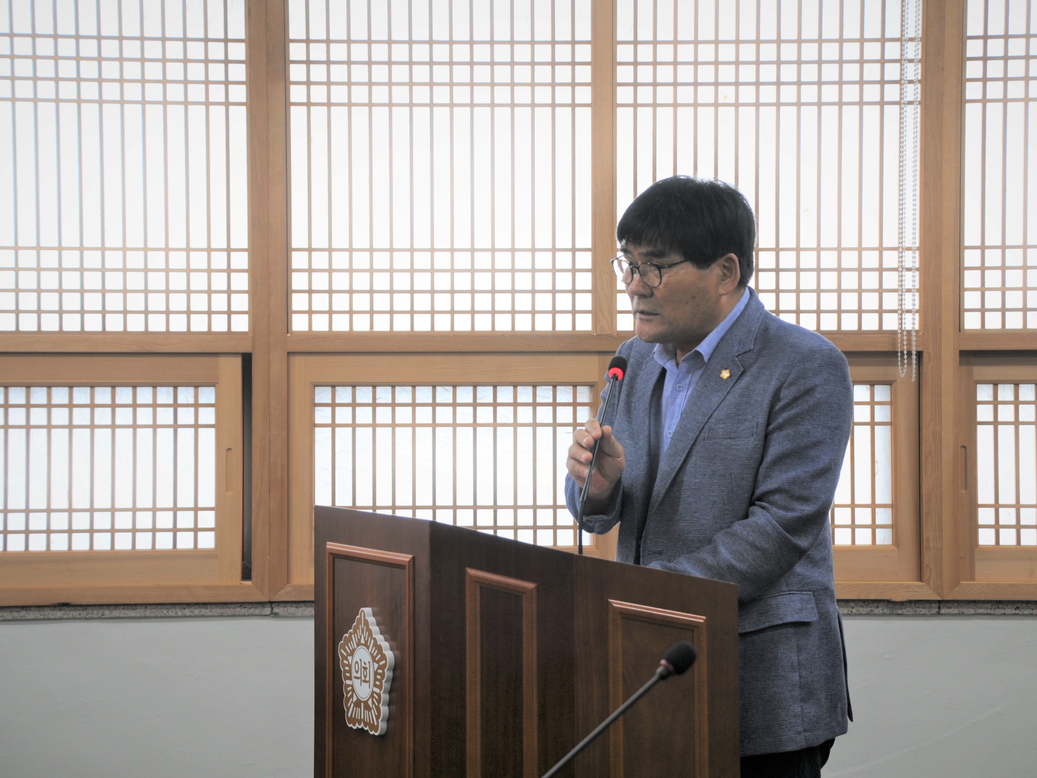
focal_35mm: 92
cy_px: 358
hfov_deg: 21.3
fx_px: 2756
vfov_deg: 16.1
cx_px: 528
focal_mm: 52
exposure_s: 1/30
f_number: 4.8
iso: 200
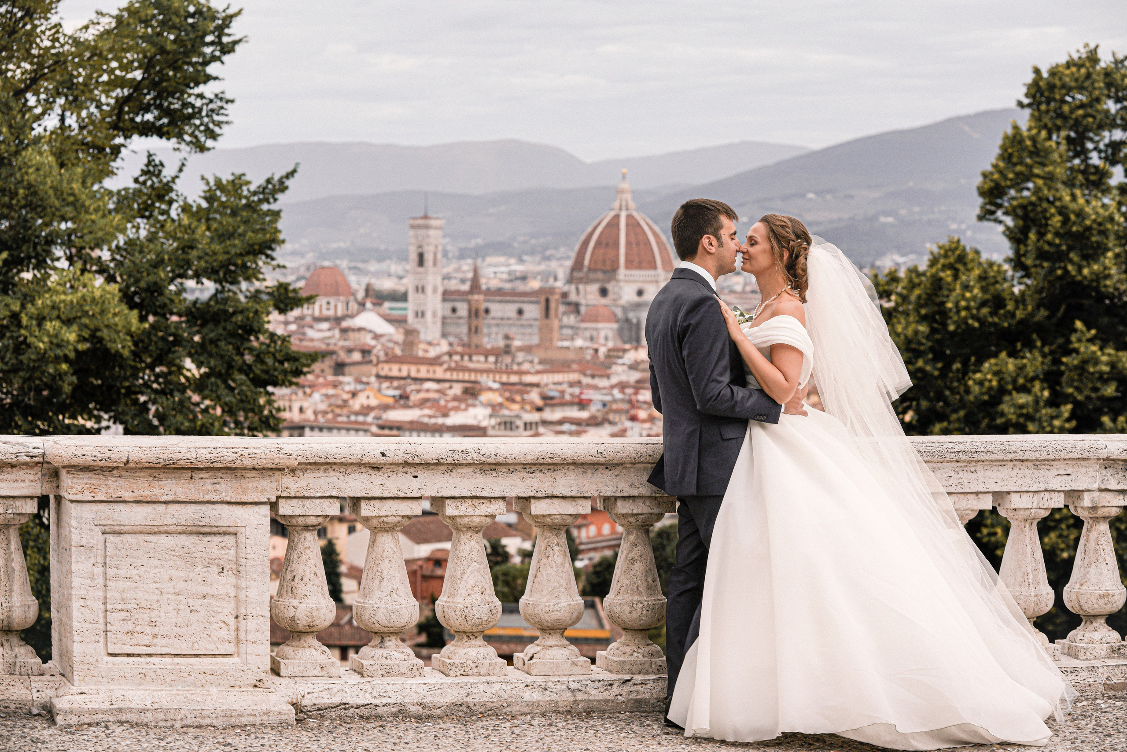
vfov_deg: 16.1
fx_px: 2661
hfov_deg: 23.9
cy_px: 376
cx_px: 564
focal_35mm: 85
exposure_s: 1/200
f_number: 4.5
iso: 125
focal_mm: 85
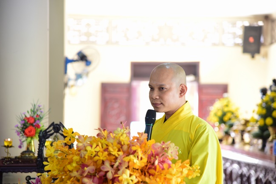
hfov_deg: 18.3
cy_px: 92
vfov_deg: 12.2
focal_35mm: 112
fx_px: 859
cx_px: 138
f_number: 4
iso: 800
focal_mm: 112
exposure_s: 1/50
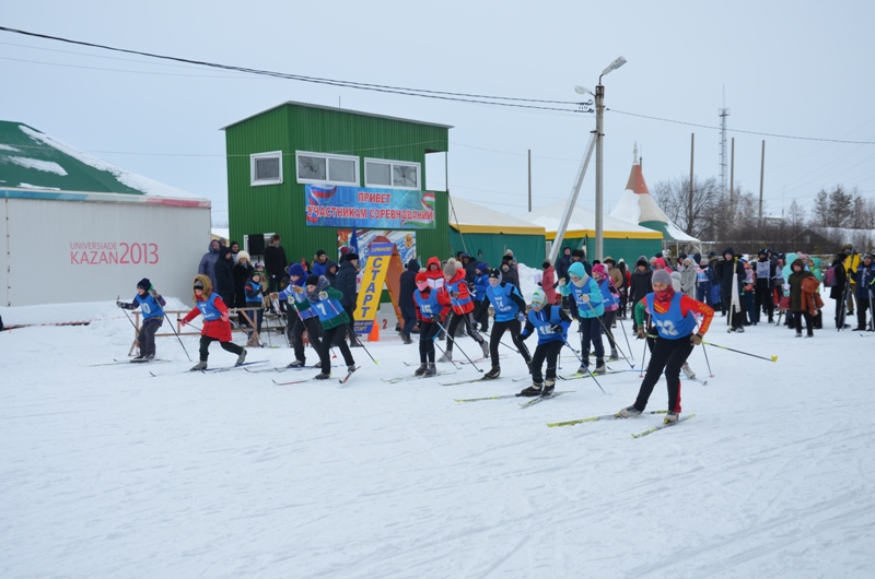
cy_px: 290
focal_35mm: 57
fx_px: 1383
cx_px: 438
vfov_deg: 23.7
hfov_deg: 35.1
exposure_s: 1/250
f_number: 8
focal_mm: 38
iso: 160
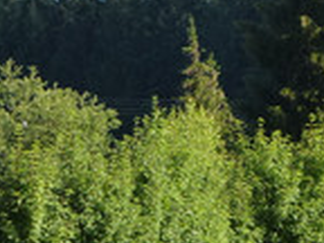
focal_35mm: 333
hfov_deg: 6.0
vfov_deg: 4.5
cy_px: -57
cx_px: 178
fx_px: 3117
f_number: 4.9
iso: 160
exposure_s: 1/250
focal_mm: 16
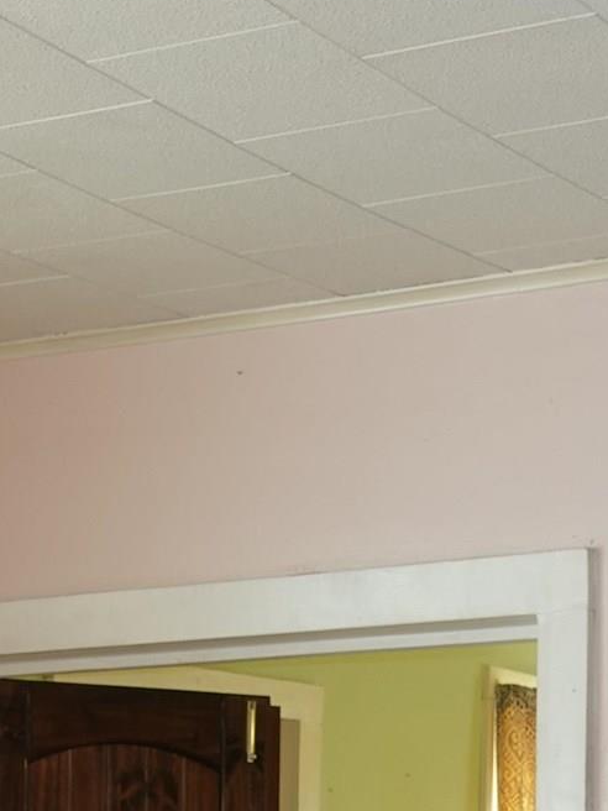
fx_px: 2529
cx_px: 335
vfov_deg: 17.1
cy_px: 1069
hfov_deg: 13.7
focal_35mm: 108
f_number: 2.2
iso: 125
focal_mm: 8.8
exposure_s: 1/30
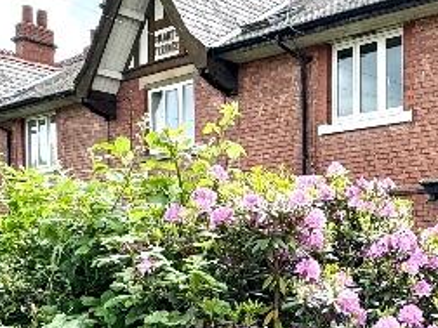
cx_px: 511
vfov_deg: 24.7
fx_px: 721
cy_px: 312
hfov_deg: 29.5
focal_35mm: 57
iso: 40
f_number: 2.2
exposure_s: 1/430
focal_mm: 2.22
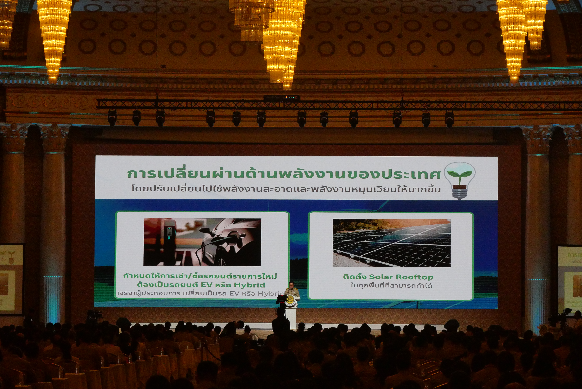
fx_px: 2006
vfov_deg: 11.1
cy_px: 194
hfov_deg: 16.5
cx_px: 291
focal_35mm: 124
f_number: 7.1
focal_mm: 60
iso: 4000
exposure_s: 1/800
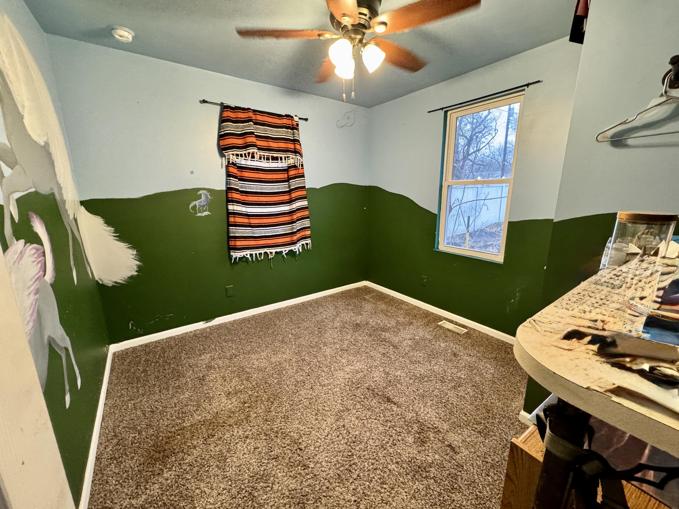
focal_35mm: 14
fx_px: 275
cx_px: 340
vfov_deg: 85.7
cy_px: 254
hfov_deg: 102.1
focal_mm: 2.22
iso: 500
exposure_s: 1/60
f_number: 2.2
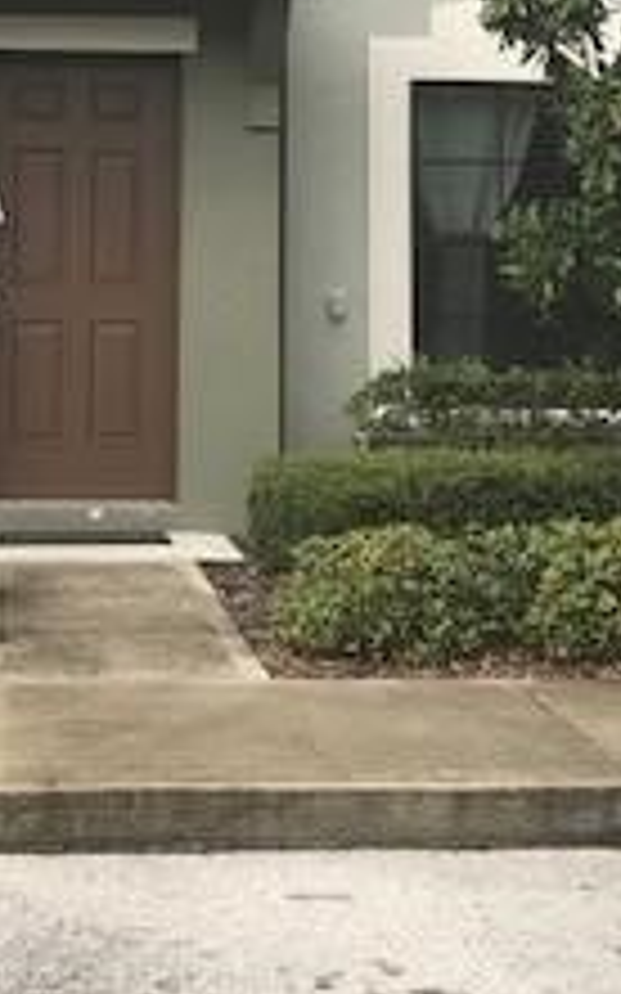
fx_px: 2330
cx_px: 207
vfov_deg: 23.6
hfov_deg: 15.2
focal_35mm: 86
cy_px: 139
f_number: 1.8
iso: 20
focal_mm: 3.99
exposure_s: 1/1033
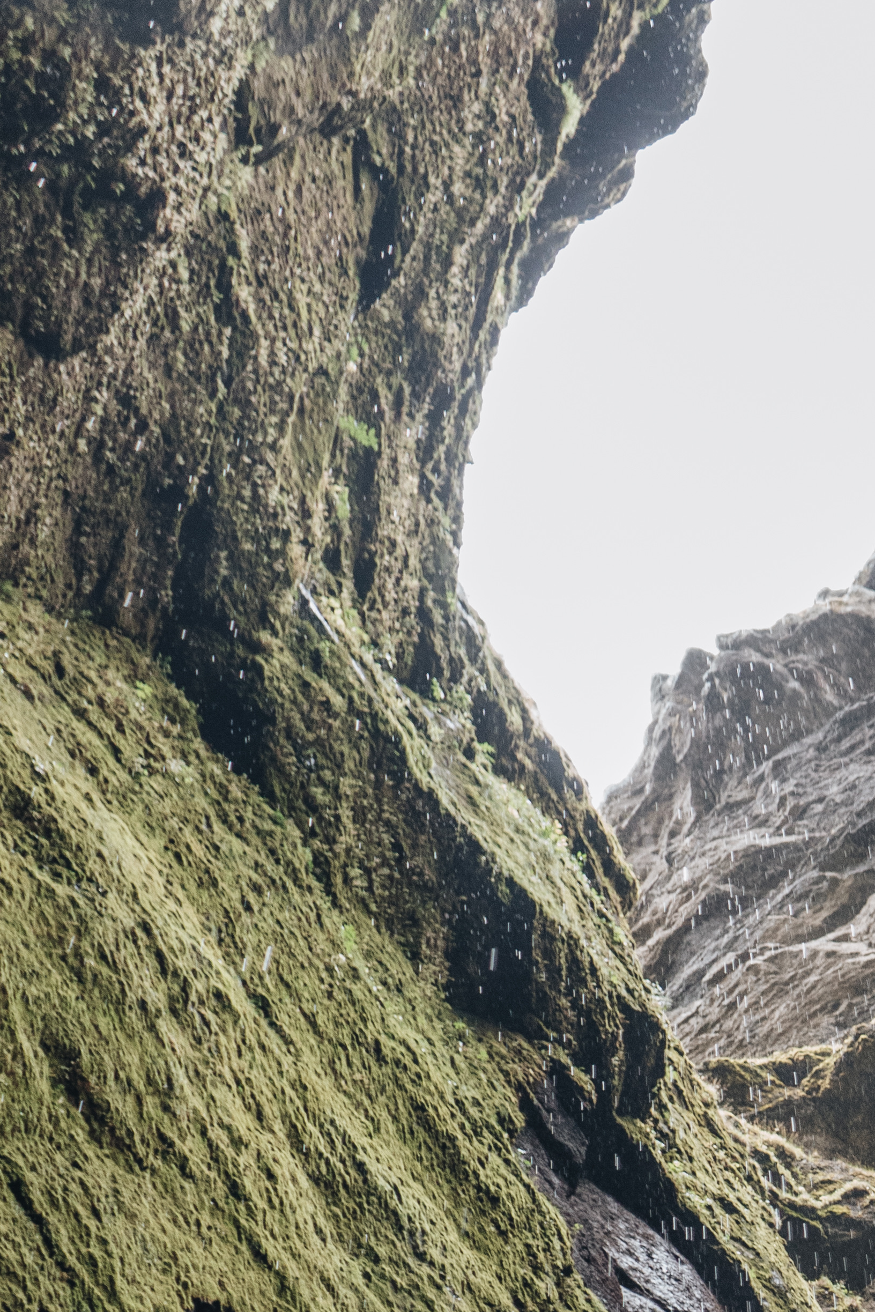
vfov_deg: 21.0
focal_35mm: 91
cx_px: 1110
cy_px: 1521
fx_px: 3317
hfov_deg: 14.5
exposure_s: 1/125
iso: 1600
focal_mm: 28
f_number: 3.5
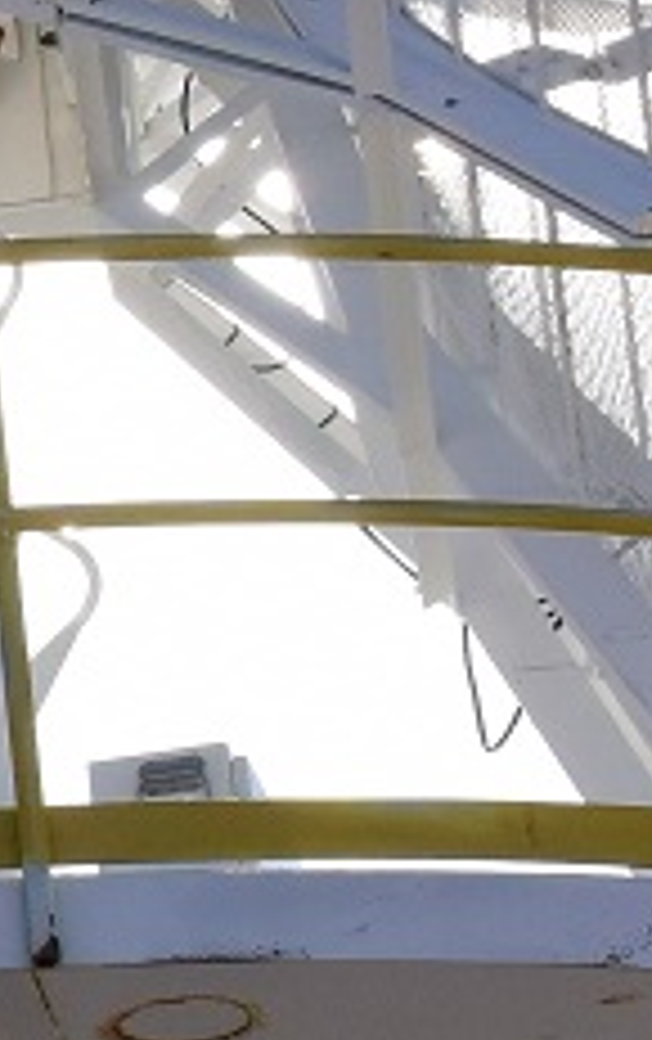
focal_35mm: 308
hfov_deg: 4.0
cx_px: -2131
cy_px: 851
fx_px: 8729
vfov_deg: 6.8
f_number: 14
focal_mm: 38
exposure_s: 1/800
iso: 1000
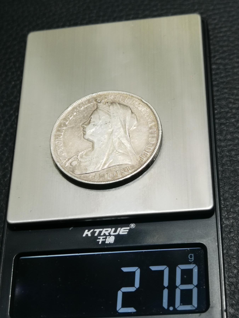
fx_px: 598
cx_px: 120
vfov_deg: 29.8
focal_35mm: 65
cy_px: 159
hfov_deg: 22.6
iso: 125
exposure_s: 1/100
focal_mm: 6.67
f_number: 1.9
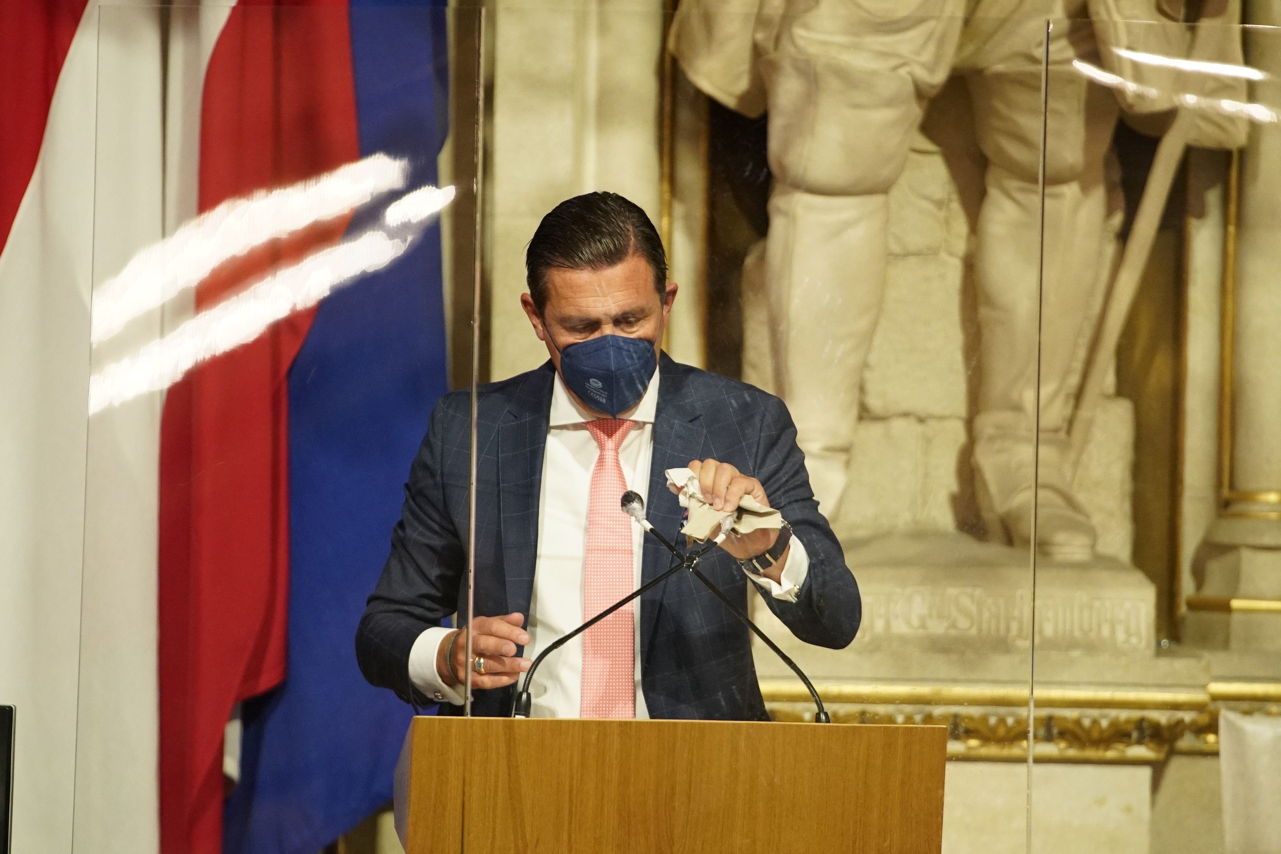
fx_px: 10674
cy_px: 427
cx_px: 640
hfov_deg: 6.9
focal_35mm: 300
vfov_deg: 4.6
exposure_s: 1/400
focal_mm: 200
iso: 4000
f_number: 2.8
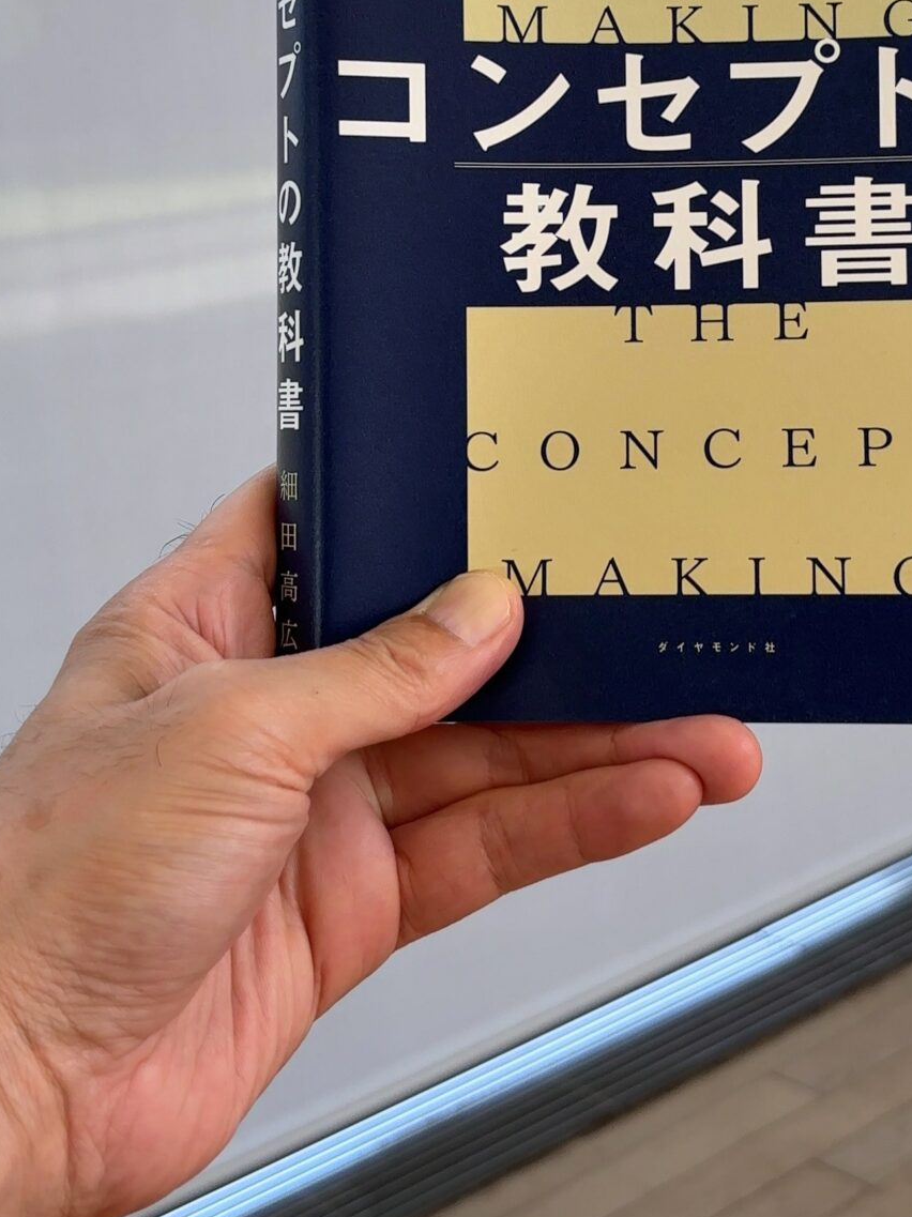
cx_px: 635
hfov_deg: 23.9
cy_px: 340
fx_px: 2144
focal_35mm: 61
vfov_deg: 31.3
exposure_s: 1/120
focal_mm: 5.96
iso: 40
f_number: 1.6
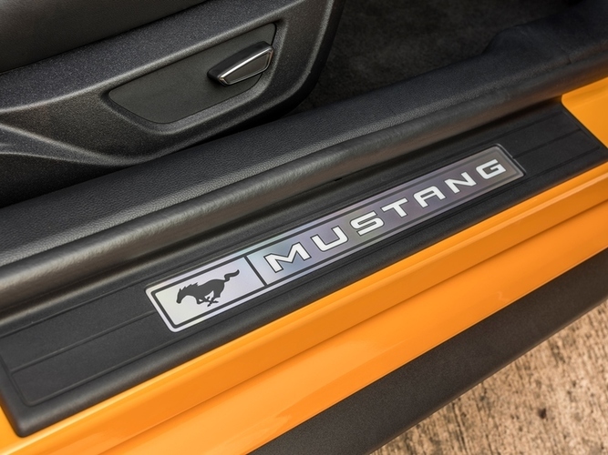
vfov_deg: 28.6
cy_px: 228
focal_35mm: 51
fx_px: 896
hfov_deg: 37.5
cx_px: 304
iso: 100
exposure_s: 1
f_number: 11
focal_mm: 64
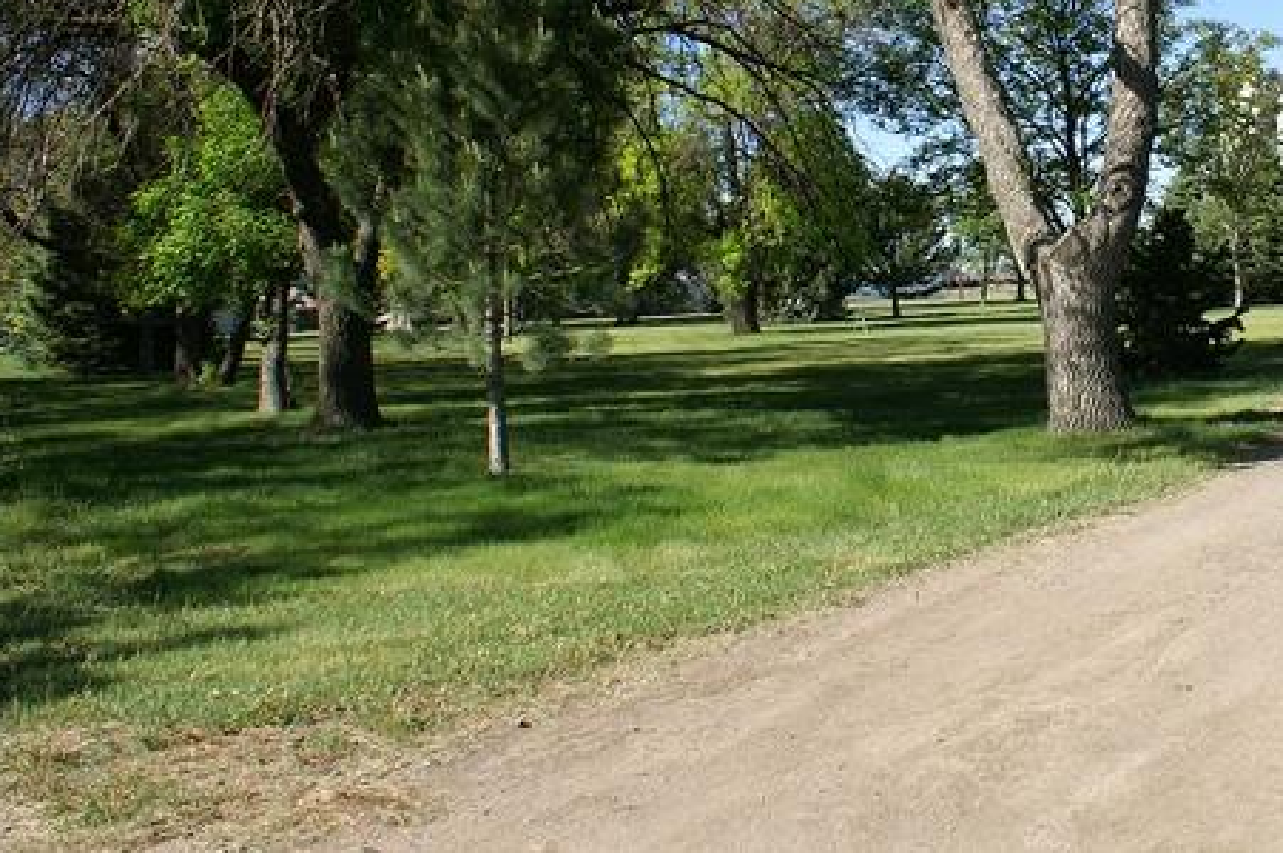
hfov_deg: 37.5
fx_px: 1816
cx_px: 1023
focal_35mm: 51
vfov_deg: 25.8
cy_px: 132
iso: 200
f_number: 9
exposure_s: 1/400
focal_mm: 20
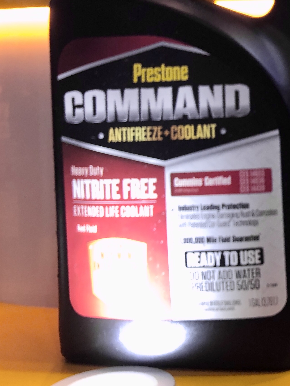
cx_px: 370
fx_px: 737
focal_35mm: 66
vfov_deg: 29.1
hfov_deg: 20.5
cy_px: 117
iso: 25
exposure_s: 1/33
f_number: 1.8
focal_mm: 4
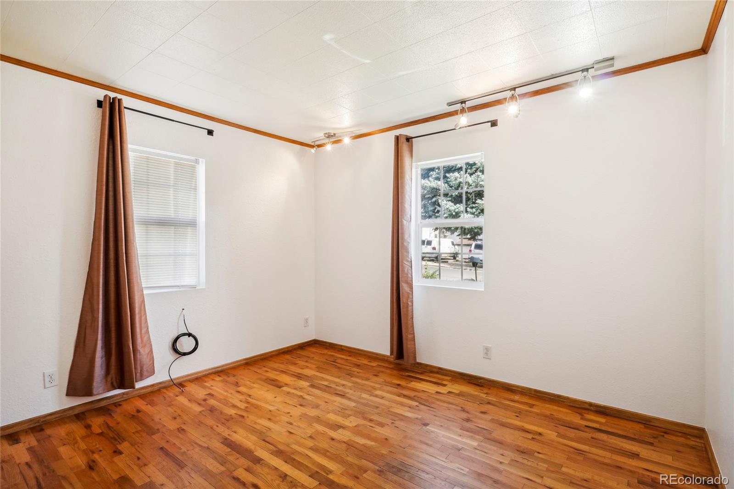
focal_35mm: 16
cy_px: 244
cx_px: 367
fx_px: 336
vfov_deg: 72.0
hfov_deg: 95.0
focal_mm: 11
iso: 250
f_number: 8
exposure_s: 1/30
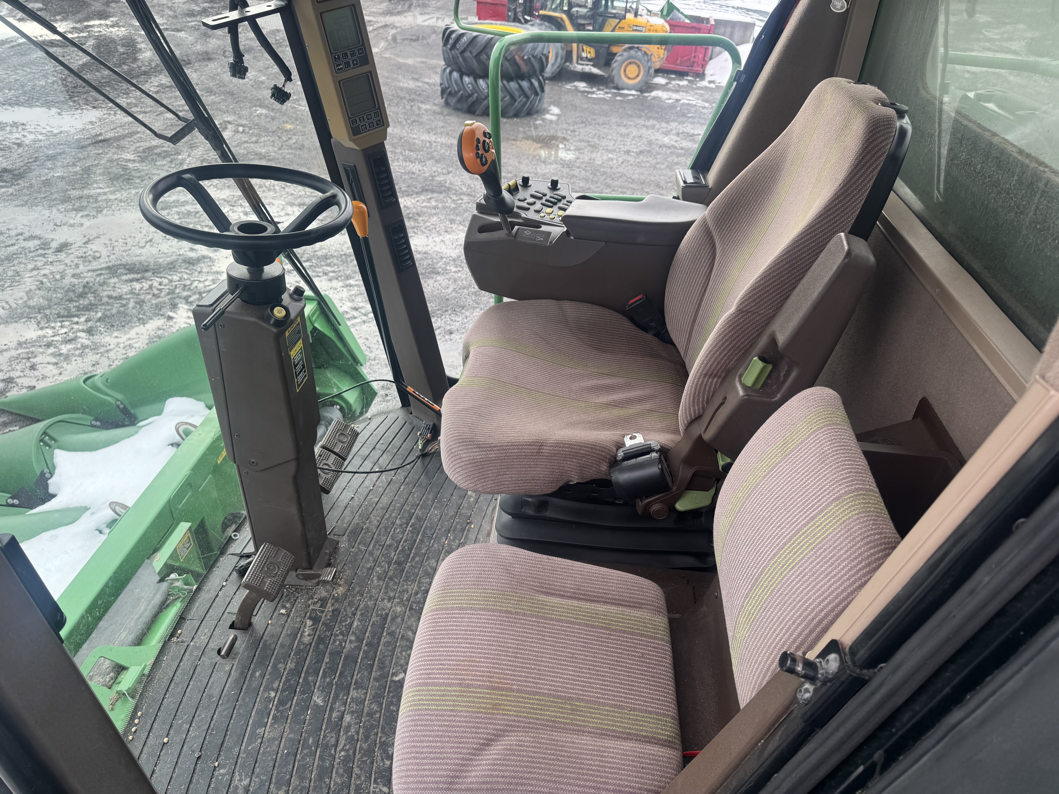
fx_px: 734
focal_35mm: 24
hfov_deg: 71.6
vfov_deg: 56.8
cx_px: 530
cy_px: 397
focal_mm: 6.76
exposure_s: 1/333
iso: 80
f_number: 1.78
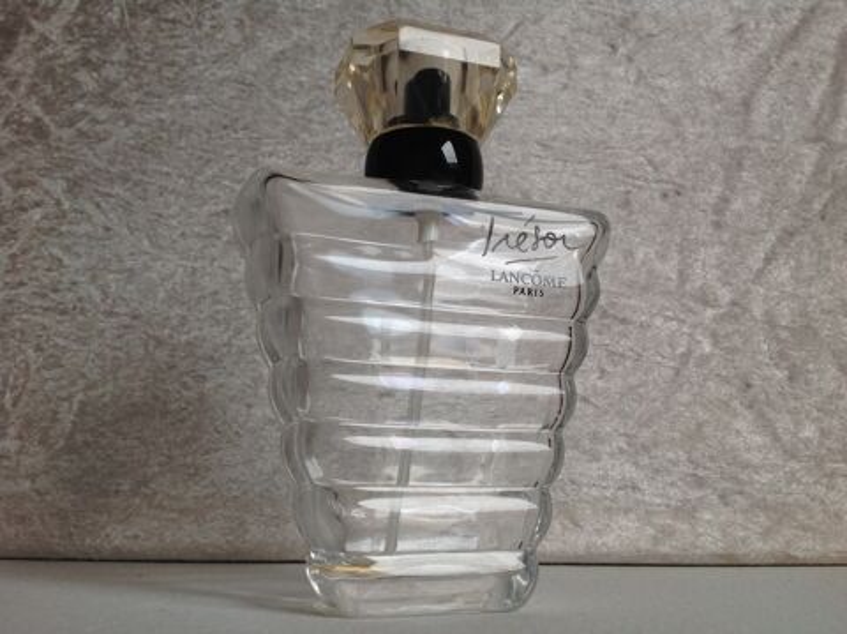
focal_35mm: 35
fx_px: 856
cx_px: 424
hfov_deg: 52.7
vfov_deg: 40.6
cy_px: 317
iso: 50
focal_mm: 4.28
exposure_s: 1/30
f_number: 2.4
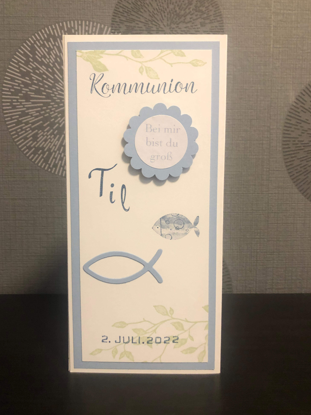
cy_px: 209
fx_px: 347
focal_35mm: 29
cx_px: 153
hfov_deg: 48.2
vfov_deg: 61.7
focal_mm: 3.99
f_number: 1.8
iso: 80
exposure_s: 1/15
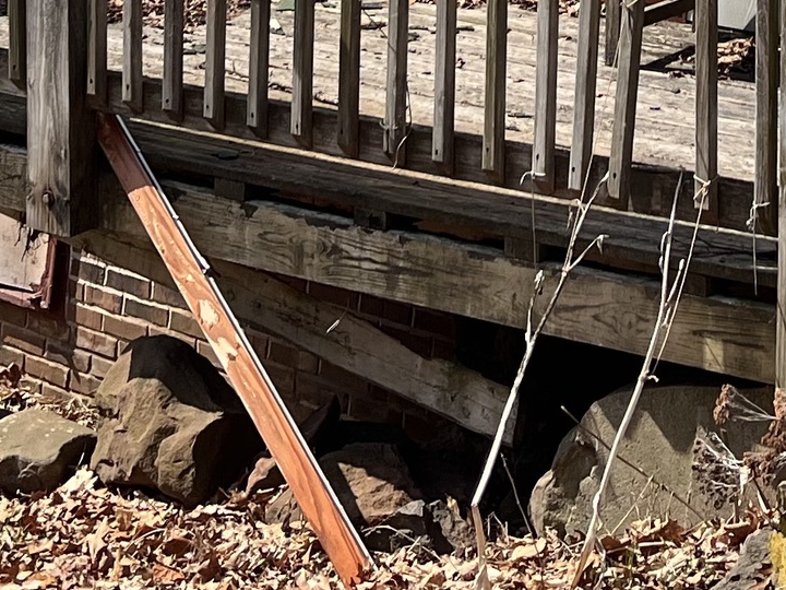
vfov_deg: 11.9
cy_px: -586
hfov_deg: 17.5
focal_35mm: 111
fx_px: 2520
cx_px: 679
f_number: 1.6
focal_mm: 5.1
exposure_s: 1/2062
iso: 50
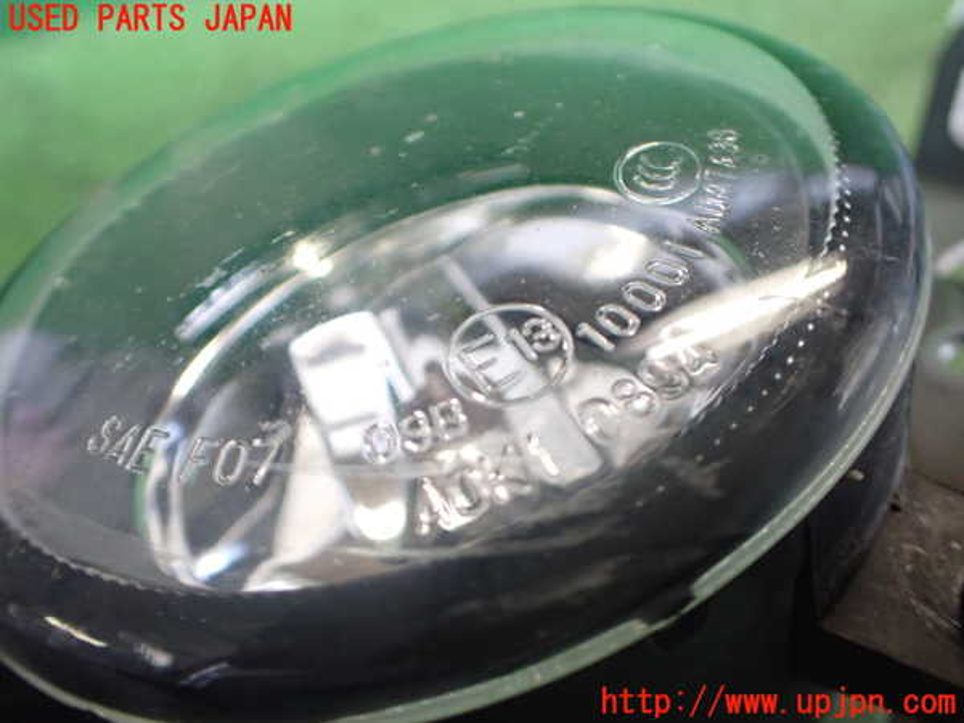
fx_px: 835
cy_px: 362
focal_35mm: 30
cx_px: 482
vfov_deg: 46.8
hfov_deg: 60.0
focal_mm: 5.4
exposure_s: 1/125
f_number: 2.3
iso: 640
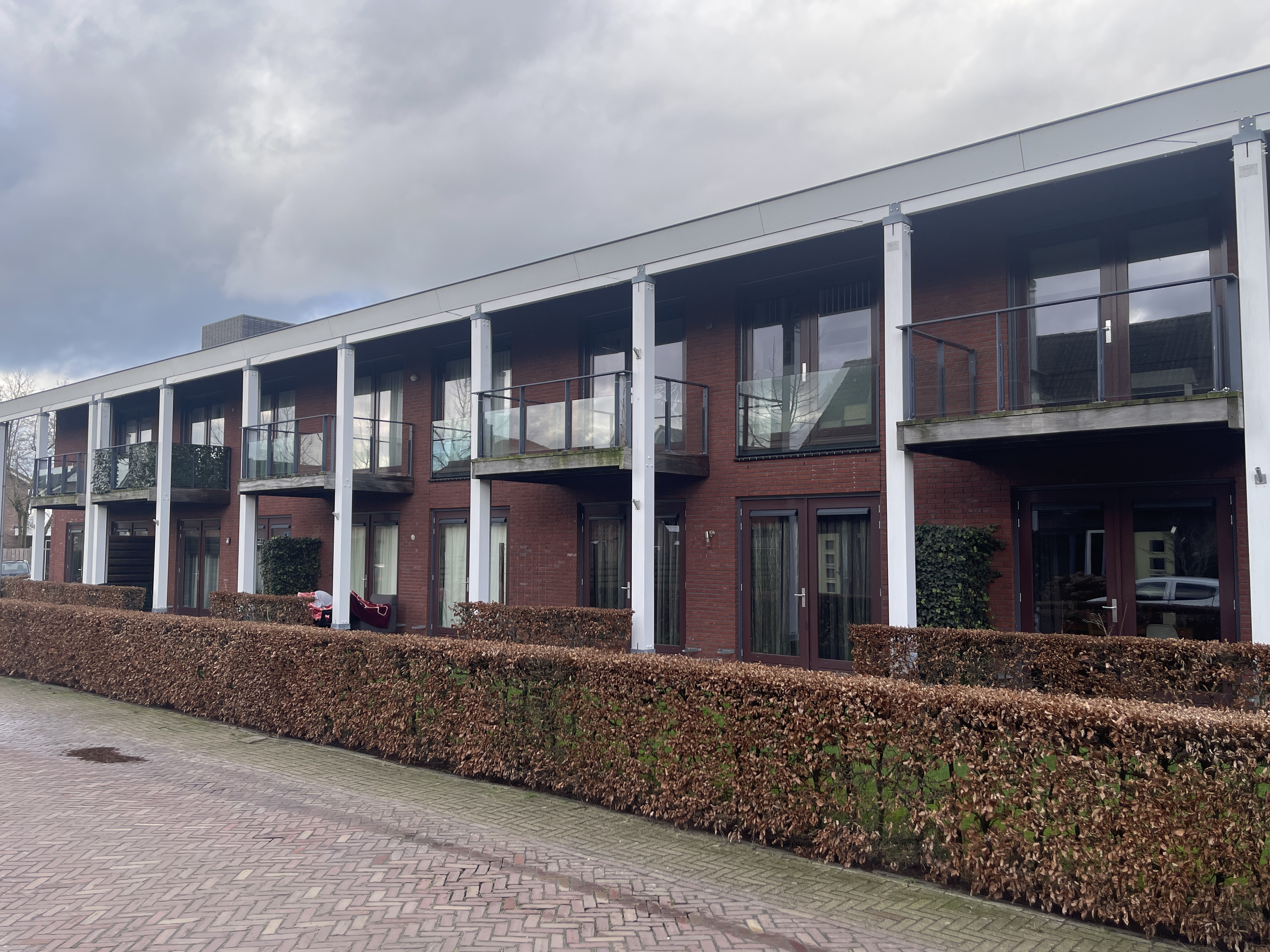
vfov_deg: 51.4
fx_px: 991
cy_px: 478
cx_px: 608
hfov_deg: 65.3
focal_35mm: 27
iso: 32
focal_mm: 5.1
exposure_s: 1/628
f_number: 1.6
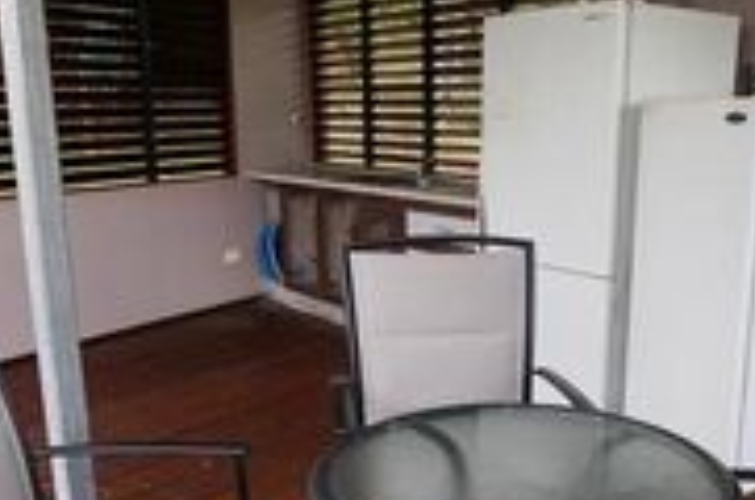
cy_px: 344
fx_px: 816
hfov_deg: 49.5
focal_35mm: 39
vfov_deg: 33.7
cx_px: 430
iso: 100
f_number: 4
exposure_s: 1/160
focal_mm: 10
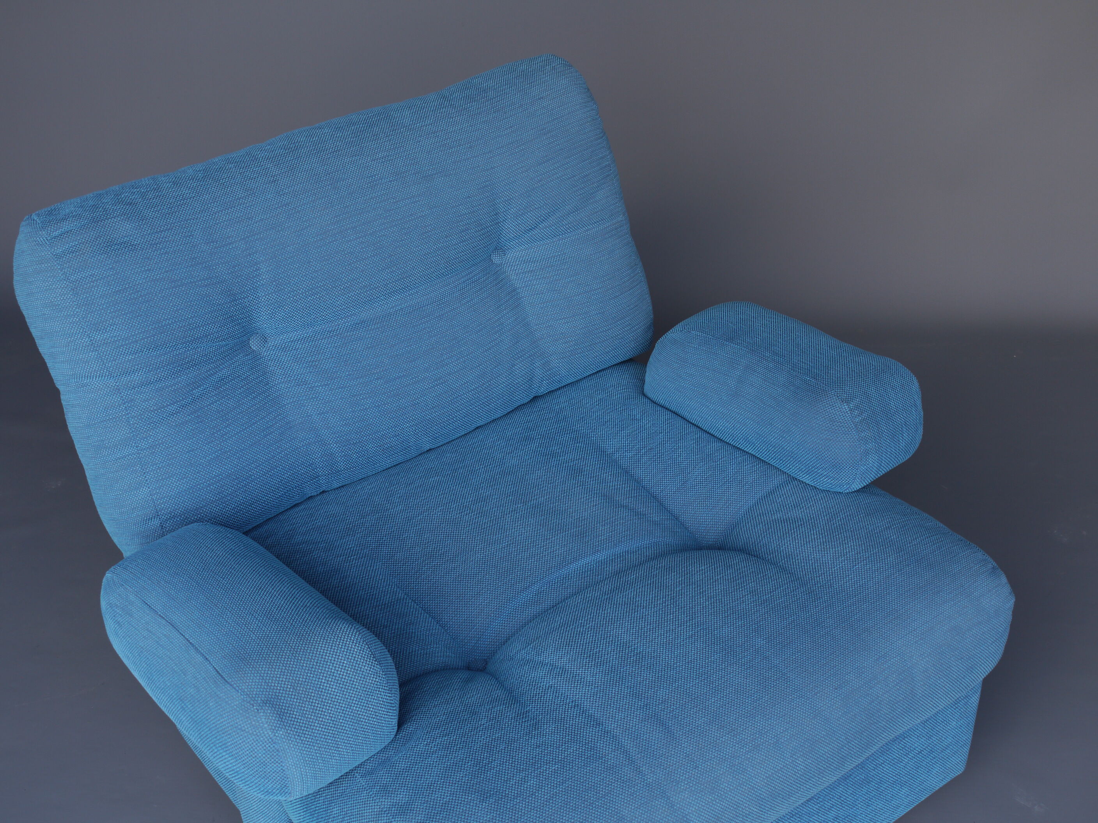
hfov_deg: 41.2
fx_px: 1459
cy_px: 412
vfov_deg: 31.5
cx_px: 549
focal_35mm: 46
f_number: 4.8
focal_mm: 23
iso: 100
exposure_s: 1/60
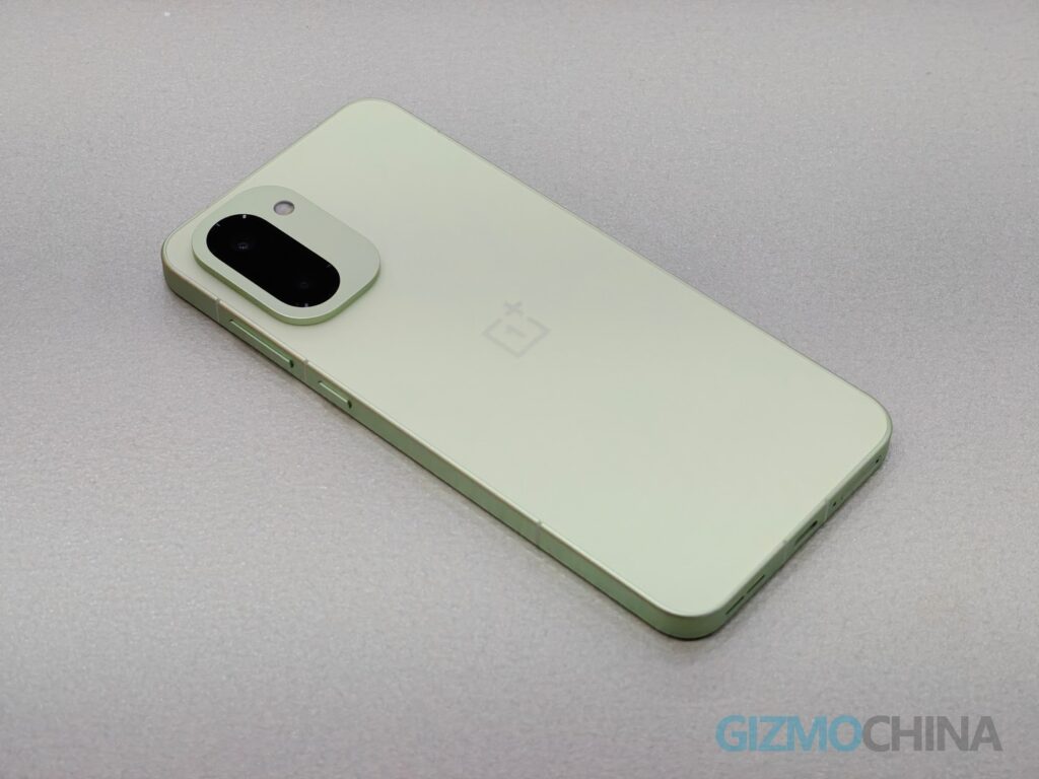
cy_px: 390
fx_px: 2191
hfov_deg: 26.7
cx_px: 520
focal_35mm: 73
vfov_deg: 20.2
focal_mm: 13.85
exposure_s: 1/542
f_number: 2.6
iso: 1250
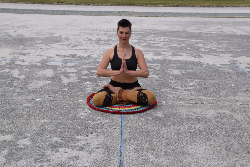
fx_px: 365
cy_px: 84
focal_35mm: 52
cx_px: 125
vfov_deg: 25.8
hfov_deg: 37.8
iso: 800
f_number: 14
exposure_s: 1/320
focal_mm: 35
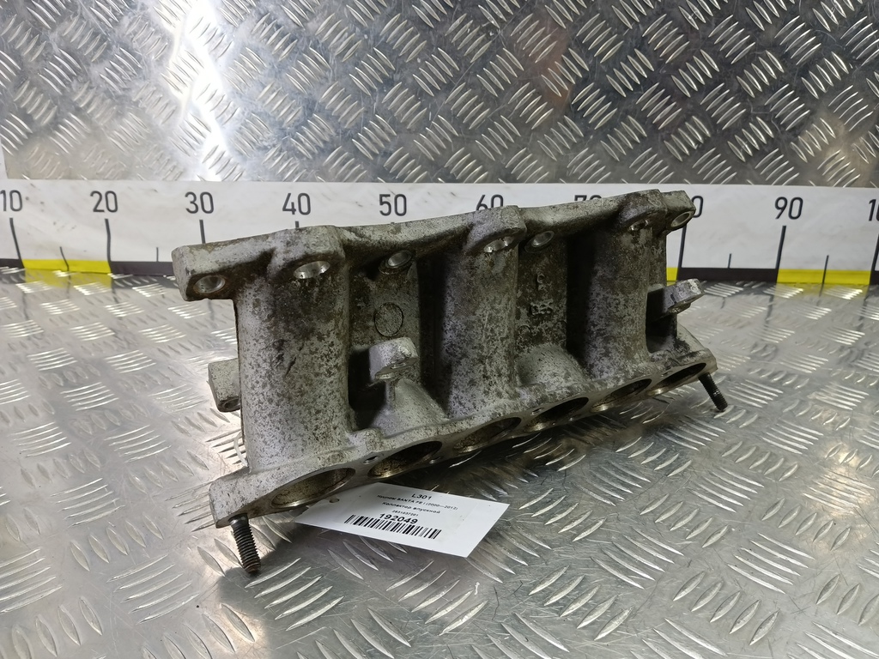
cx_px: 440
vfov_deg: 58.9
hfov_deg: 73.9
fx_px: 584
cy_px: 330
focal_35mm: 23
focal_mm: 4.11
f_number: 1.6
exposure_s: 1/50
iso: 162
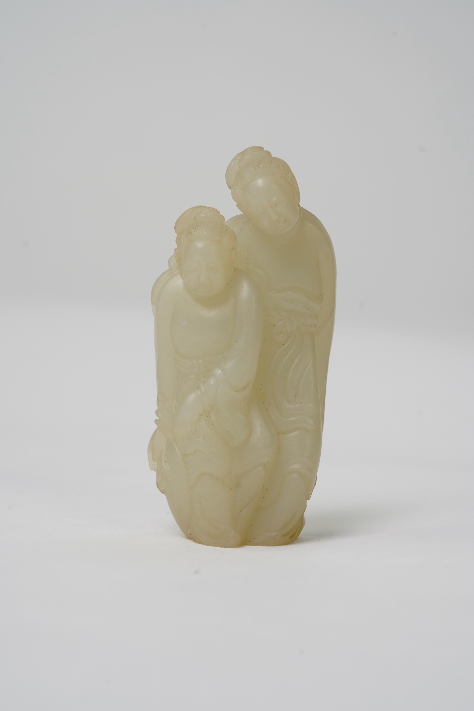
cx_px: 237
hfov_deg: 13.0
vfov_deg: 19.5
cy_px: 356
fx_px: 2073
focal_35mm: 105
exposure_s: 1/125
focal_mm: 105
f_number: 10
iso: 500
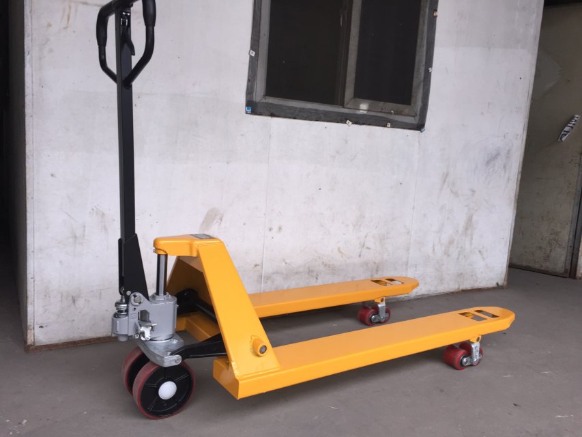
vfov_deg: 48.2
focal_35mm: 29
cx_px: 291
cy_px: 218
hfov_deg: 61.7
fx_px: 488
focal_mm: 4.15
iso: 32
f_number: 2.2
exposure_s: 1/33
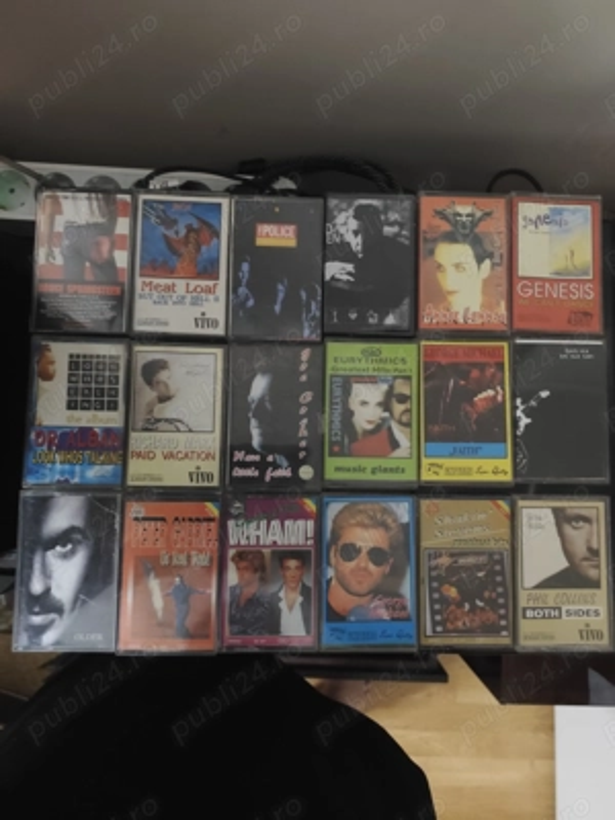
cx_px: 308
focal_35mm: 23
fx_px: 545
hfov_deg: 58.9
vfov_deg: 73.9
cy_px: 410
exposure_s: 1/16.7
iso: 3200
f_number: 1.65
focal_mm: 6.19
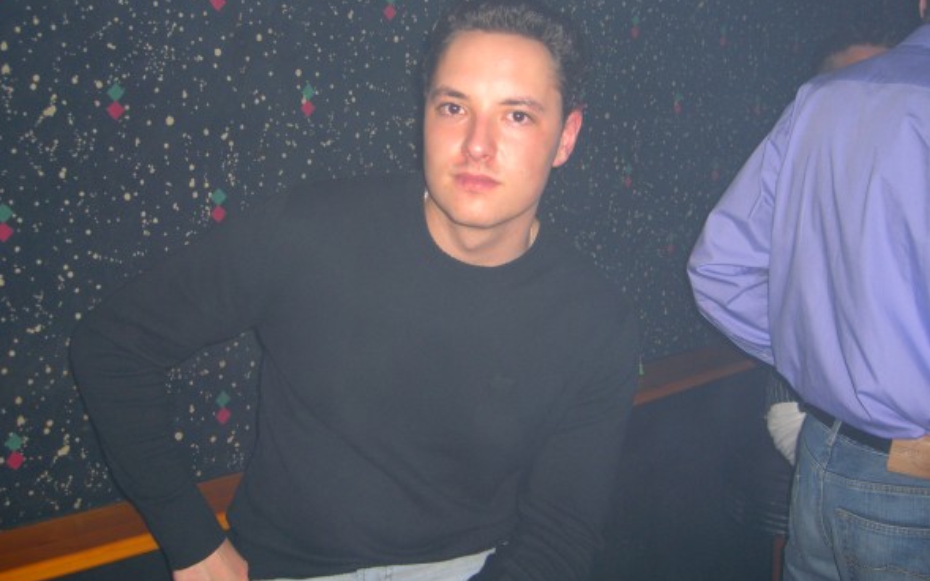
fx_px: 1039
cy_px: 246
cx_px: 461
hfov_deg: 48.2
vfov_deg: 31.2
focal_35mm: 41
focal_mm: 7.9
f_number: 2.8
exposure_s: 1/60
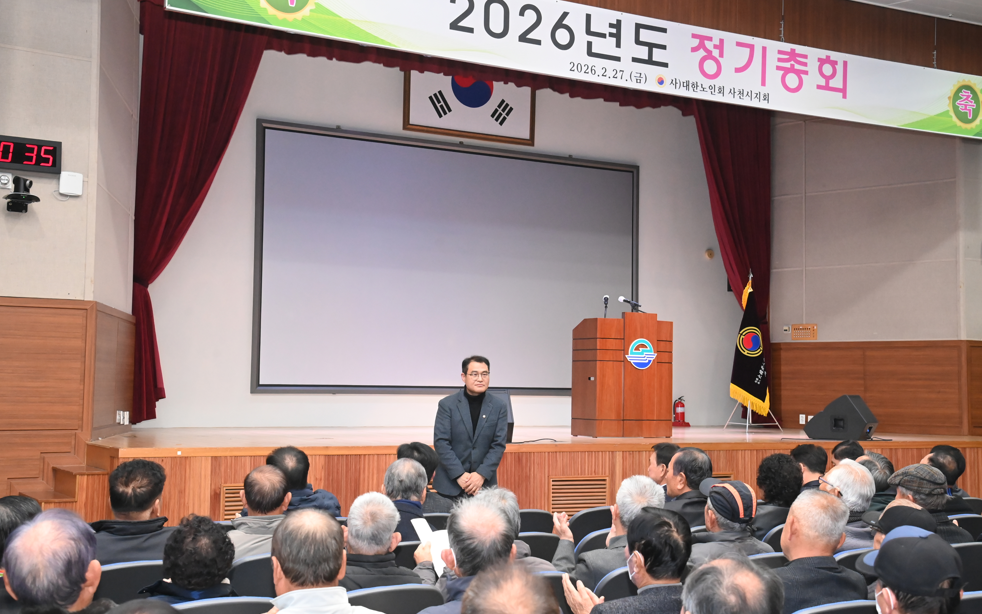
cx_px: 491
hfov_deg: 44.4
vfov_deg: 28.6
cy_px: 322
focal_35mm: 45
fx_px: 1204
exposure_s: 1/160
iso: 8000
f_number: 7.1
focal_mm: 44
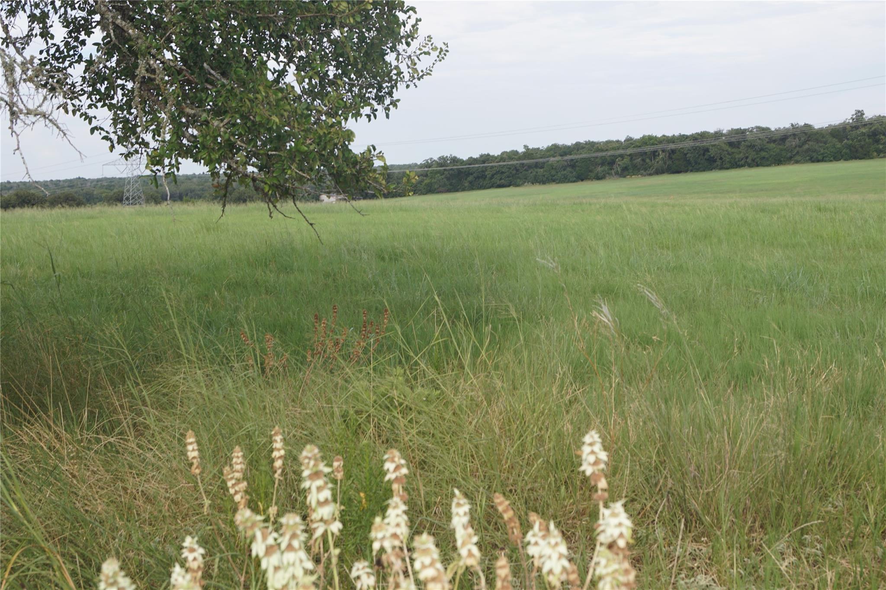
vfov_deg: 31.9
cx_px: 443
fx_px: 1034
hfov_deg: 46.4
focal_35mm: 42
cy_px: 295
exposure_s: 1/160
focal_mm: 28
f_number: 6.3
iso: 100
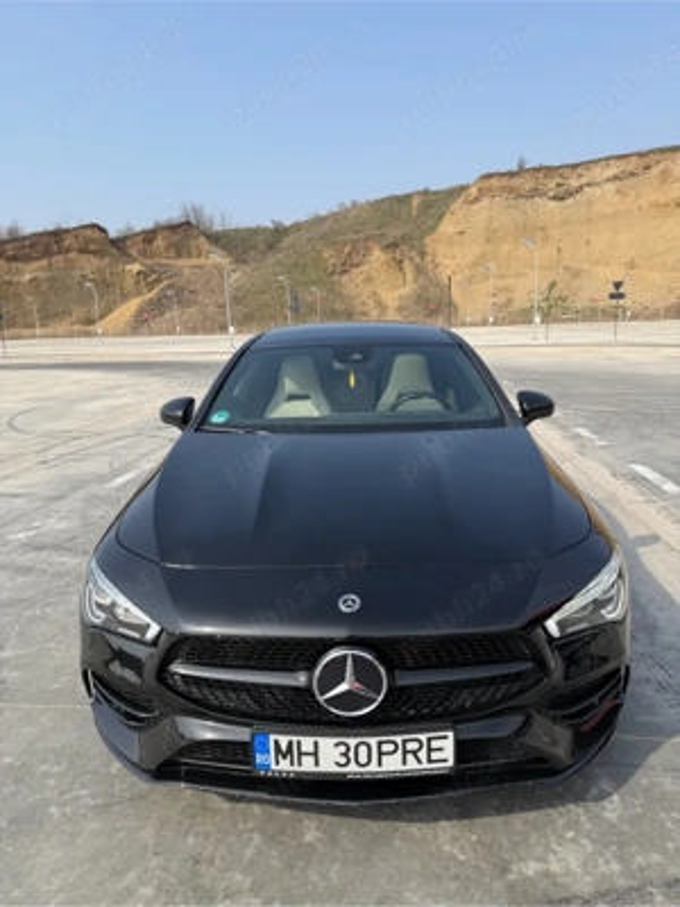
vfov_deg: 71.6
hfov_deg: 56.8
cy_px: 454
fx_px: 629
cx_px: 340
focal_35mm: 24
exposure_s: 1/3021
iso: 80
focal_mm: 6.76
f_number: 1.78
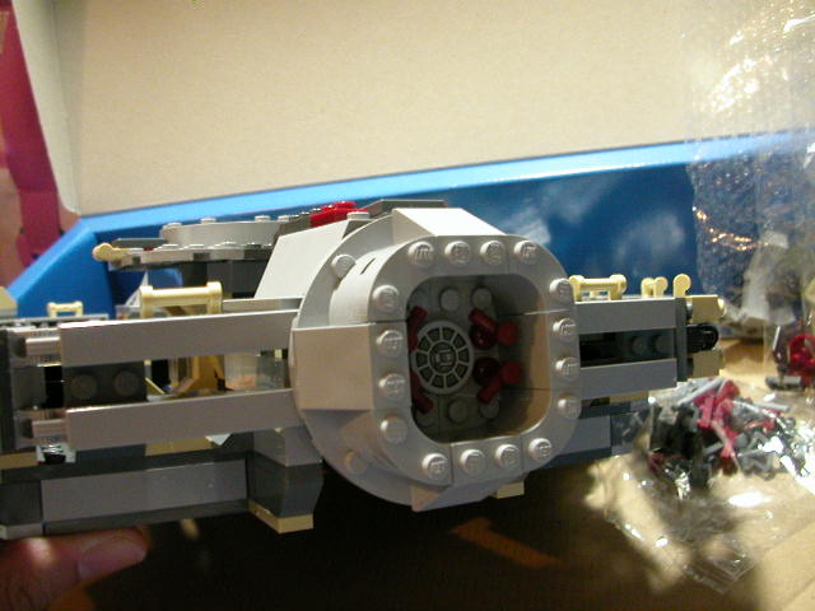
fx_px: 871
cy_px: 306
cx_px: 408
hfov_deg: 50.1
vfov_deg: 38.7
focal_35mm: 37
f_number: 2.7
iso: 400
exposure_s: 1/9.8
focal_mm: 5.6
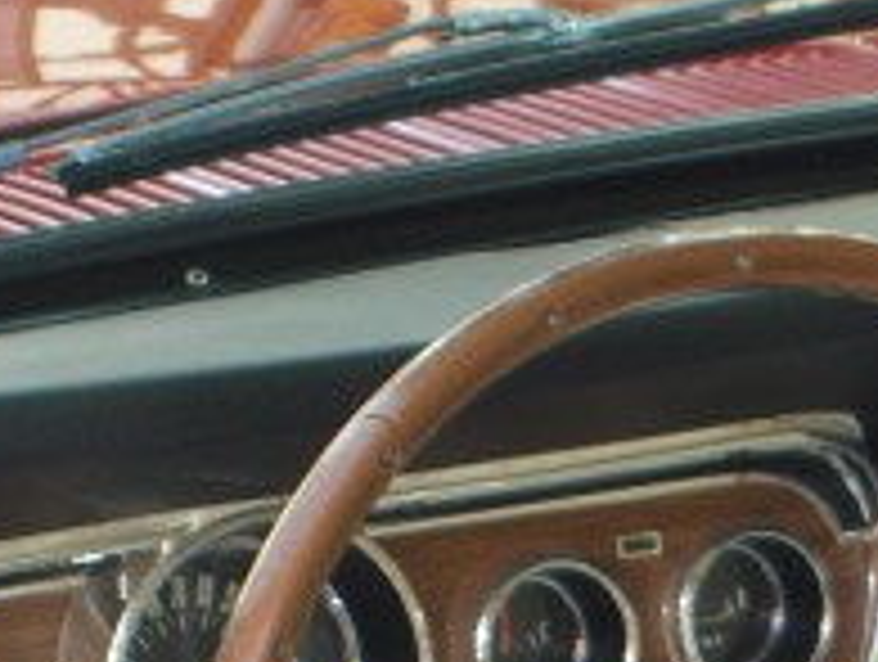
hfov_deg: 6.3
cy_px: 838
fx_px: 7903
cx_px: 946
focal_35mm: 311
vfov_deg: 4.8
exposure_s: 1/60
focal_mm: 19.7
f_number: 4.8
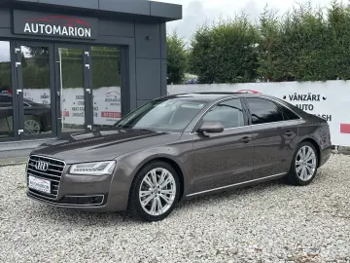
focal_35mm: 48
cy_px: 132
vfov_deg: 30.3
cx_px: 175
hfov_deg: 39.7
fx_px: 485
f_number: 1.78
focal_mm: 6.86
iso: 64
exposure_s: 1/919
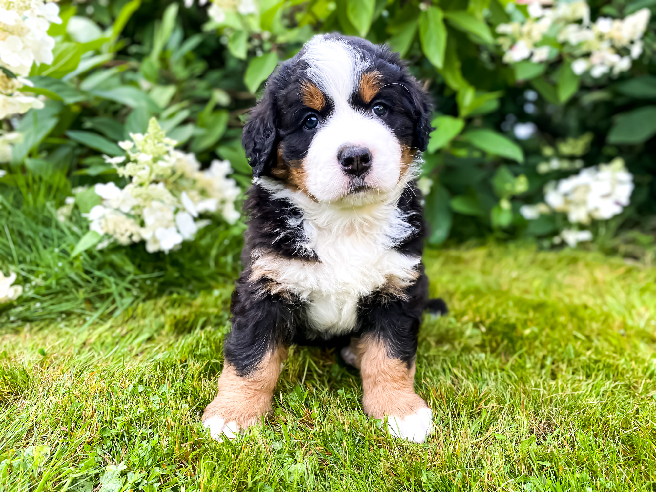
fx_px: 493
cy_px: 246
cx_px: 328
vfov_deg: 53.1
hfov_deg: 67.3
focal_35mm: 26
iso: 125
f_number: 1.8
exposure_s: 1/120
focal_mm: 4.25
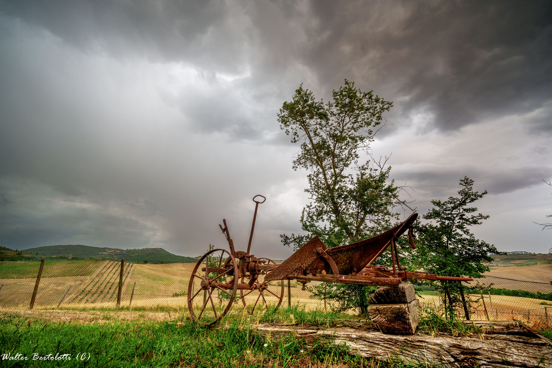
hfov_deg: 104.3
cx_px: 276
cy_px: 184
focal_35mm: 14
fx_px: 215
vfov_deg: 81.2
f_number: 10
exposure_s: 1/8
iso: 100
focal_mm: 14
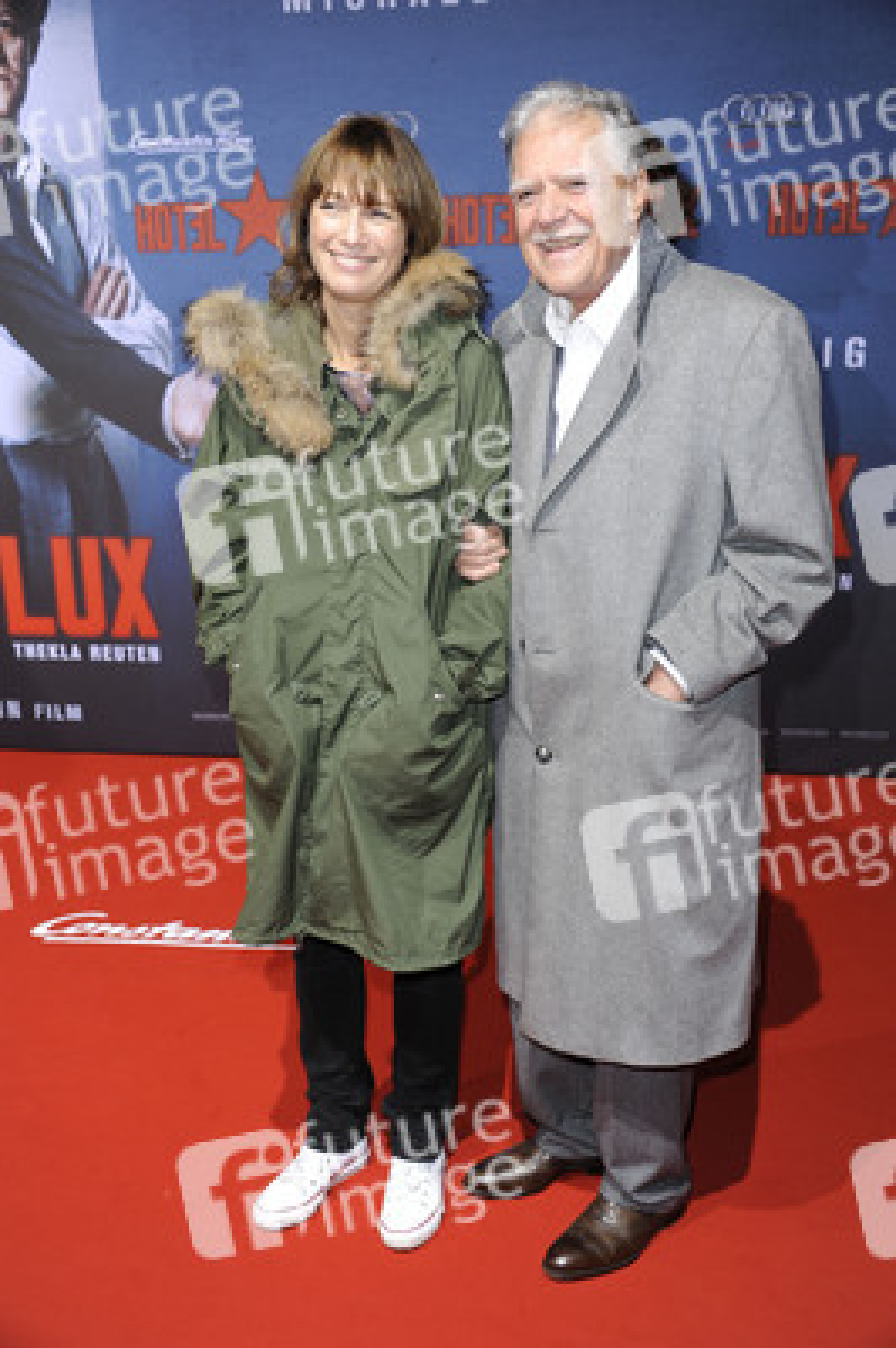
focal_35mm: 40
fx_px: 1496
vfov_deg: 48.5
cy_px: 674
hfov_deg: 33.3
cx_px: 448
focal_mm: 40
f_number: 5.6
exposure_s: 1/160
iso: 500
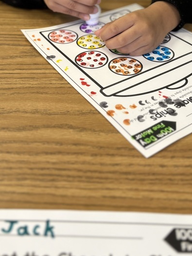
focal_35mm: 51
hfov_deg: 28.6
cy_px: 6
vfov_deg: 34.5
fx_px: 377
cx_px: 101
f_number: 1.6
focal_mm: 5.96
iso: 80
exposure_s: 1/60
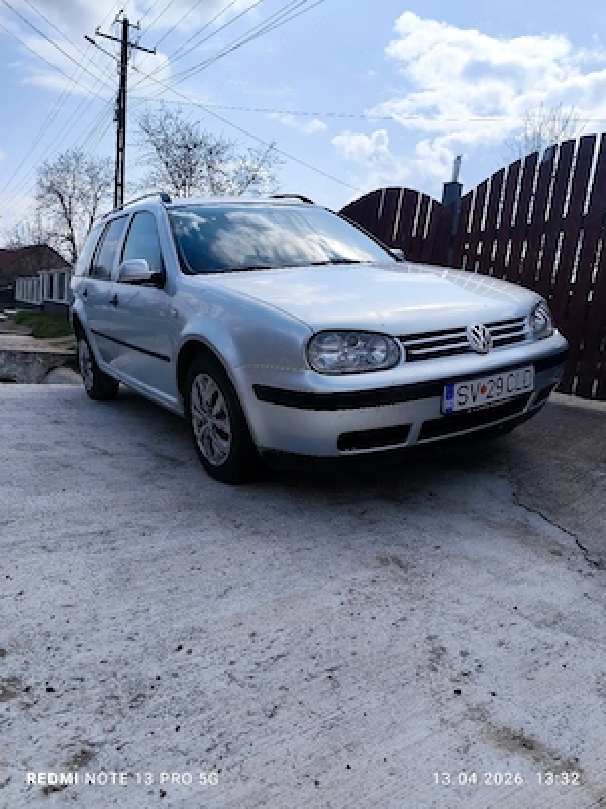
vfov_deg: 73.9
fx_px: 537
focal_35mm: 23
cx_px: 303
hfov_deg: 58.9
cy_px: 404
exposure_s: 1/3333
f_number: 1.65
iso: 50
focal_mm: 6.14
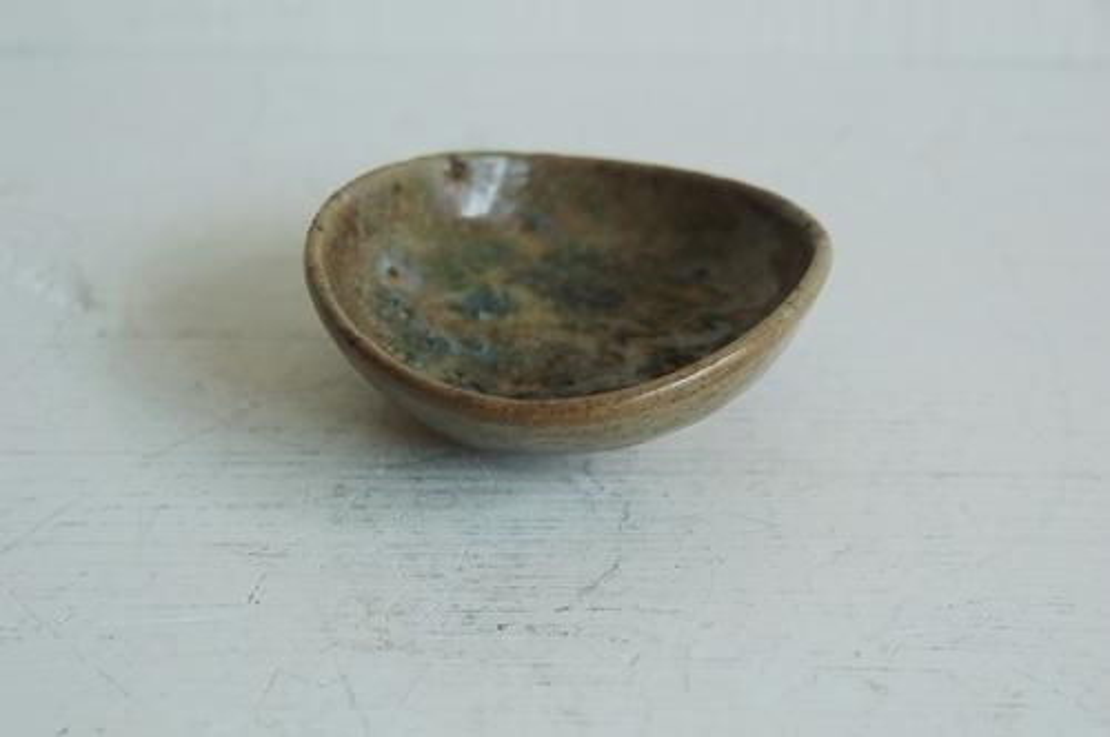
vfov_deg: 18.1
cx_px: 555
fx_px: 2309
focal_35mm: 75
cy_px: 368
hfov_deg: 27.0
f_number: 4.5
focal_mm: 50
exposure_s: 1/6
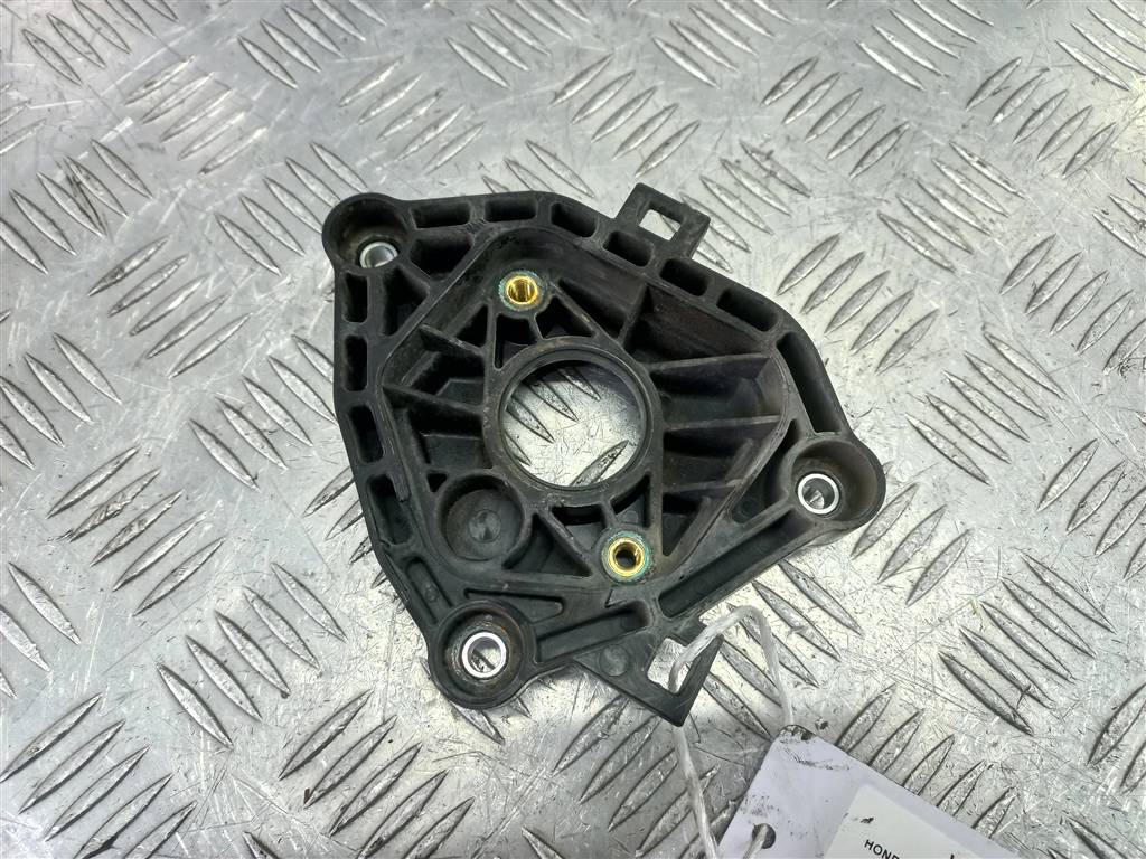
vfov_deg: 54.9
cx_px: 573
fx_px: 828
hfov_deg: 69.4
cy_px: 430
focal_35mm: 25
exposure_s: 1/50
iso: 80
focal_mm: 4.6
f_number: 1.8
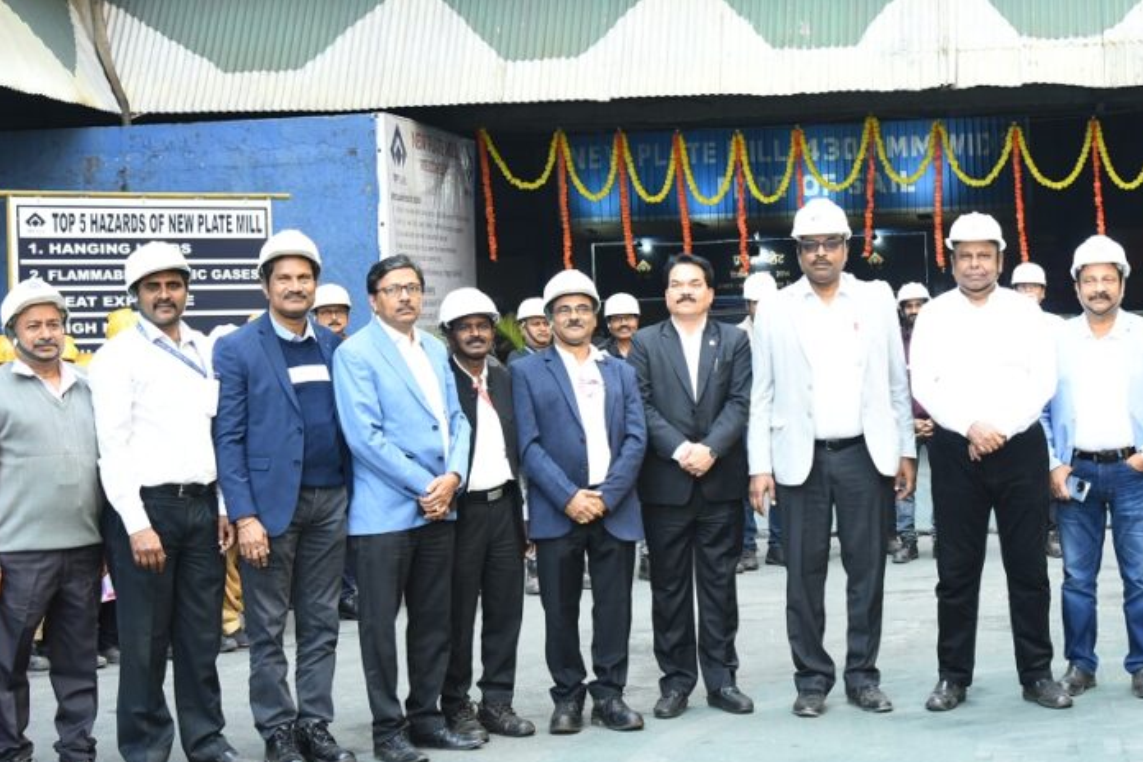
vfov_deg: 19.7
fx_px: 2191
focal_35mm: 69
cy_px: 314
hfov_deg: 29.0
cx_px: 775
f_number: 6.3
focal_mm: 50
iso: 1000
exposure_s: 1/125
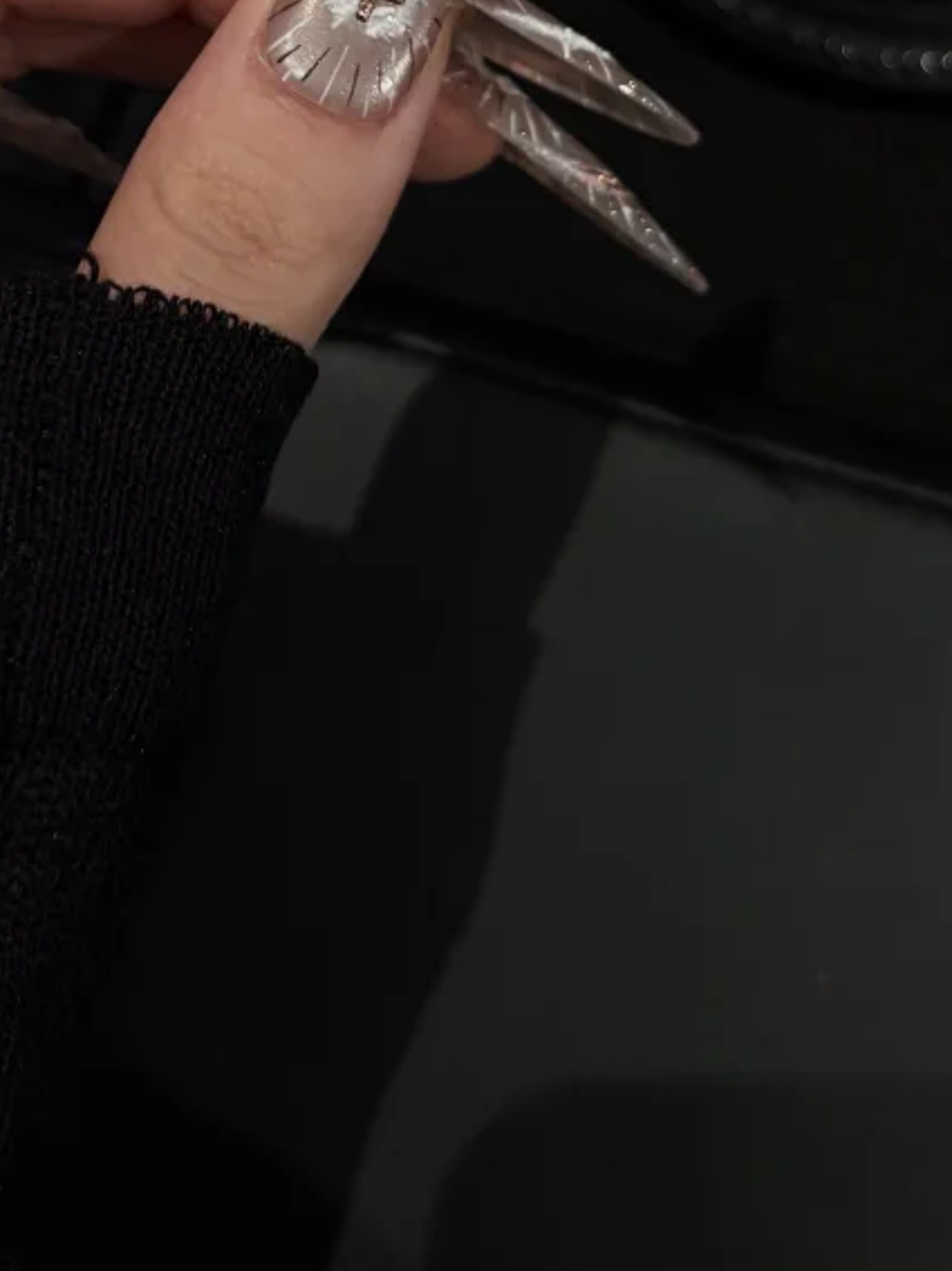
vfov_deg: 27.0
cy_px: -117
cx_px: 392
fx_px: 2421
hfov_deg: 22.2
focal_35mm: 66
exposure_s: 1/50
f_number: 1.6
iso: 125
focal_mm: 5.96
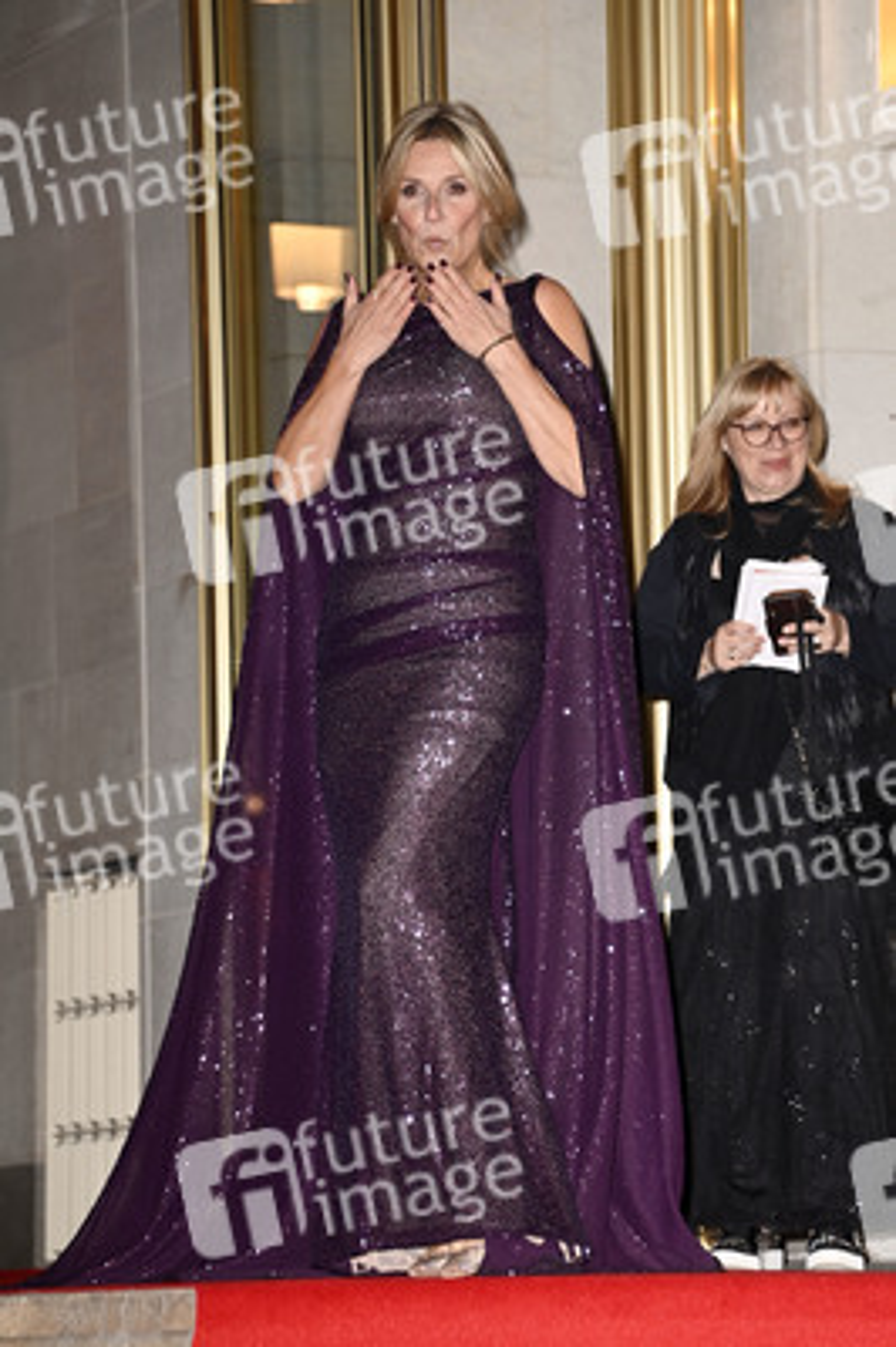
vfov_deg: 15.2
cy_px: 674
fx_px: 5048
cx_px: 448
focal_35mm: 135
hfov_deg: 10.1
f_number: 5.6
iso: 1600
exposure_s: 1/250
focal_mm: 135
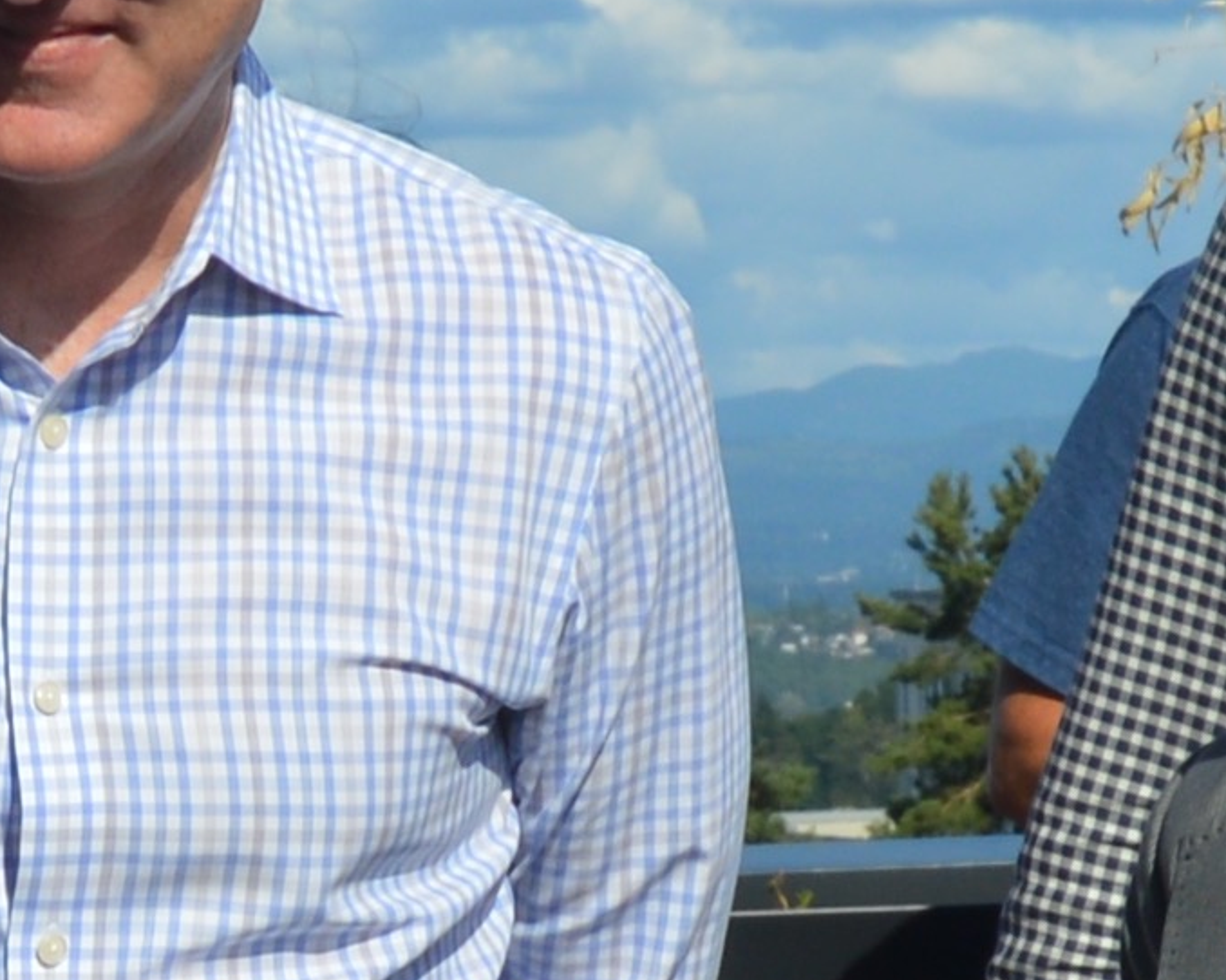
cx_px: -264
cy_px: 1785
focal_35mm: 287
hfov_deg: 6.7
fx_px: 10417
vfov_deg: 5.3
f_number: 9
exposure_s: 1/320
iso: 100
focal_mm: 23
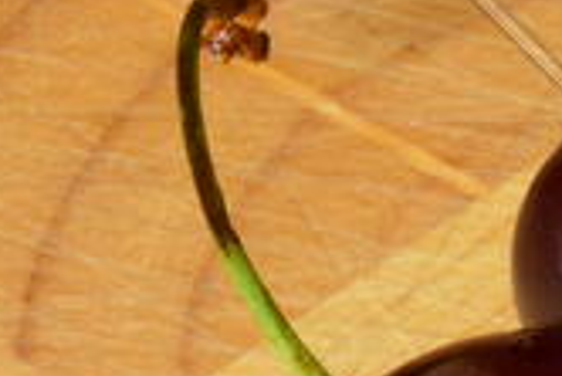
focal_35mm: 769
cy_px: 589
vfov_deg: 1.8
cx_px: 1070
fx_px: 12015
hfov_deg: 2.7
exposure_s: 6
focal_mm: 98
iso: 100
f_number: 25
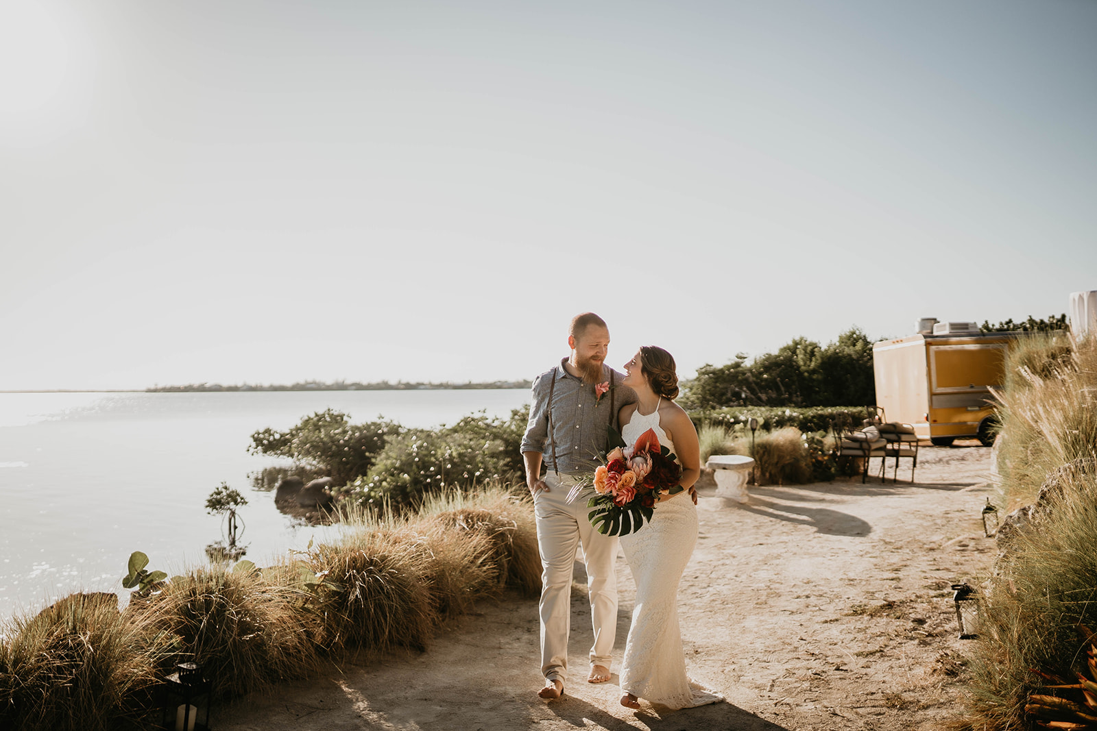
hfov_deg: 54.4
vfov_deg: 37.9
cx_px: 548
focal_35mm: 35
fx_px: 1067
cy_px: 366
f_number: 1.4
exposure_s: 1/5000
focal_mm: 35
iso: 160
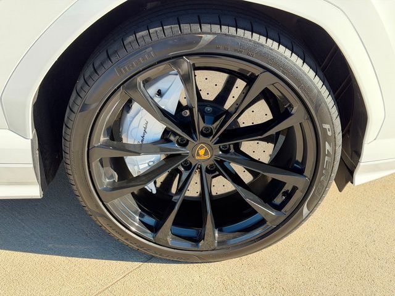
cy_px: 148
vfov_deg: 30.3
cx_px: 198
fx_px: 548
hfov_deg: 39.7
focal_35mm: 48
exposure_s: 1/837
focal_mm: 6.76
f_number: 1.78
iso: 80
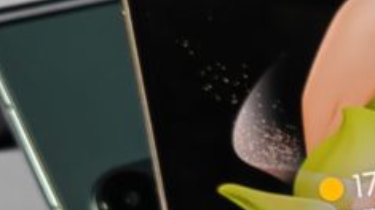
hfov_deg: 19.5
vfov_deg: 11.7
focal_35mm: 100
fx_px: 994
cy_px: 283
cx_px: 507
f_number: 1.8
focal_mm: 5.54
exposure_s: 1/33.3
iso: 160
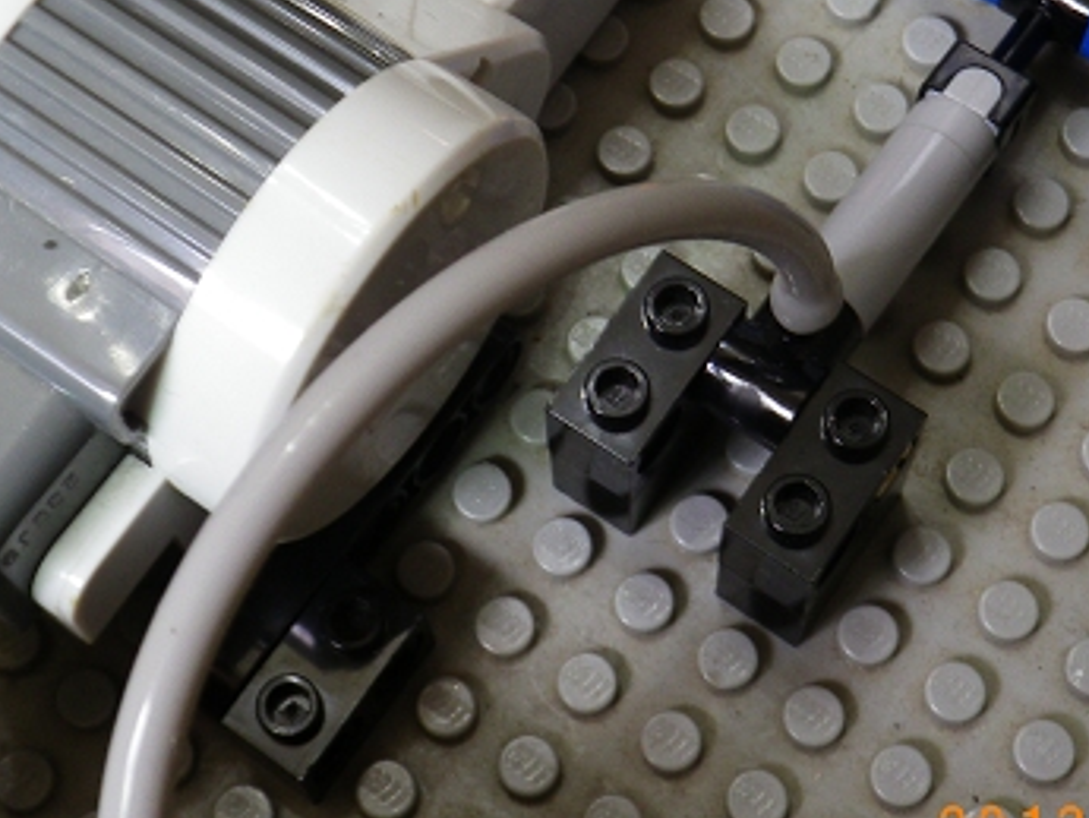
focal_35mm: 76
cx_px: 508
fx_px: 2392
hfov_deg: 25.6
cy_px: 246
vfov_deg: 19.3
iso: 100
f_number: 3.9
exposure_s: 1/8
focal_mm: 7.3
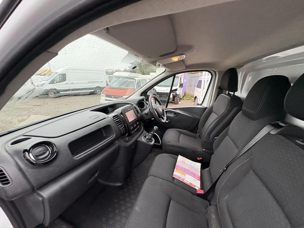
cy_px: 114
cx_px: 152
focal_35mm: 14
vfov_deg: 85.7
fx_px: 123
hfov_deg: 102.1
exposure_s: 1/96
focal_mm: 2.22
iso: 250
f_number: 2.2
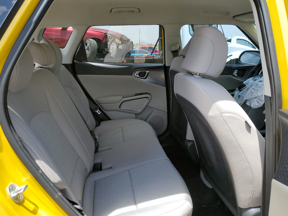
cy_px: 111
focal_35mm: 27
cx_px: 142
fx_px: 225
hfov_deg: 65.3
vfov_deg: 51.4
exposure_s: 1/714
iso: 50
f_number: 1.5
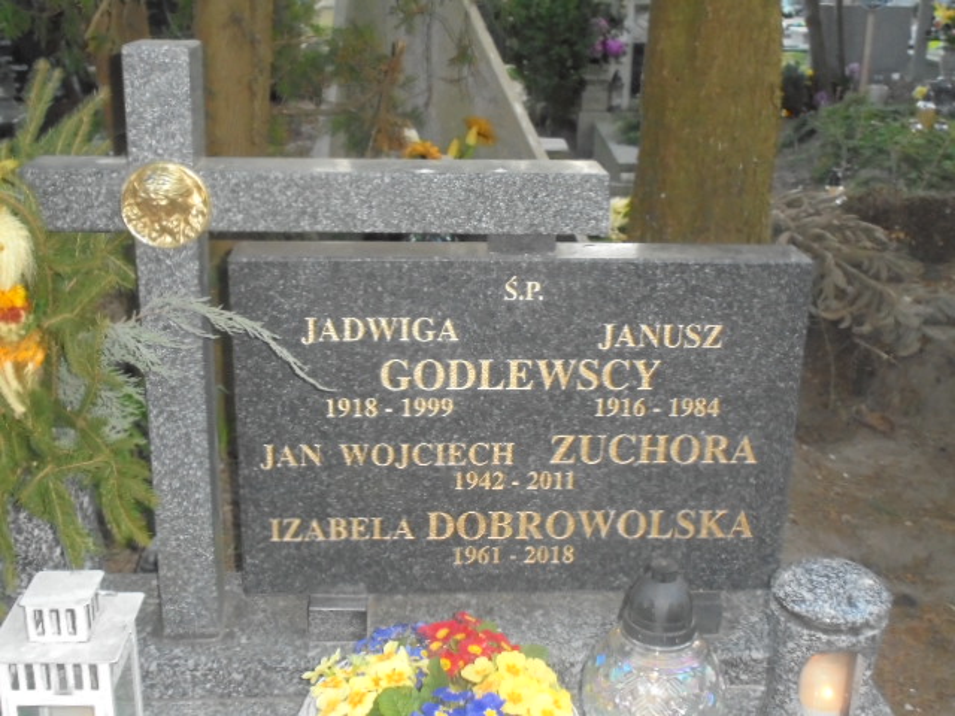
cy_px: 358
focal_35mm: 43
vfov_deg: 33.6
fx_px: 1186
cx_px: 478
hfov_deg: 43.9
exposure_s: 1/50
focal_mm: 7.8
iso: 640
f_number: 4.5
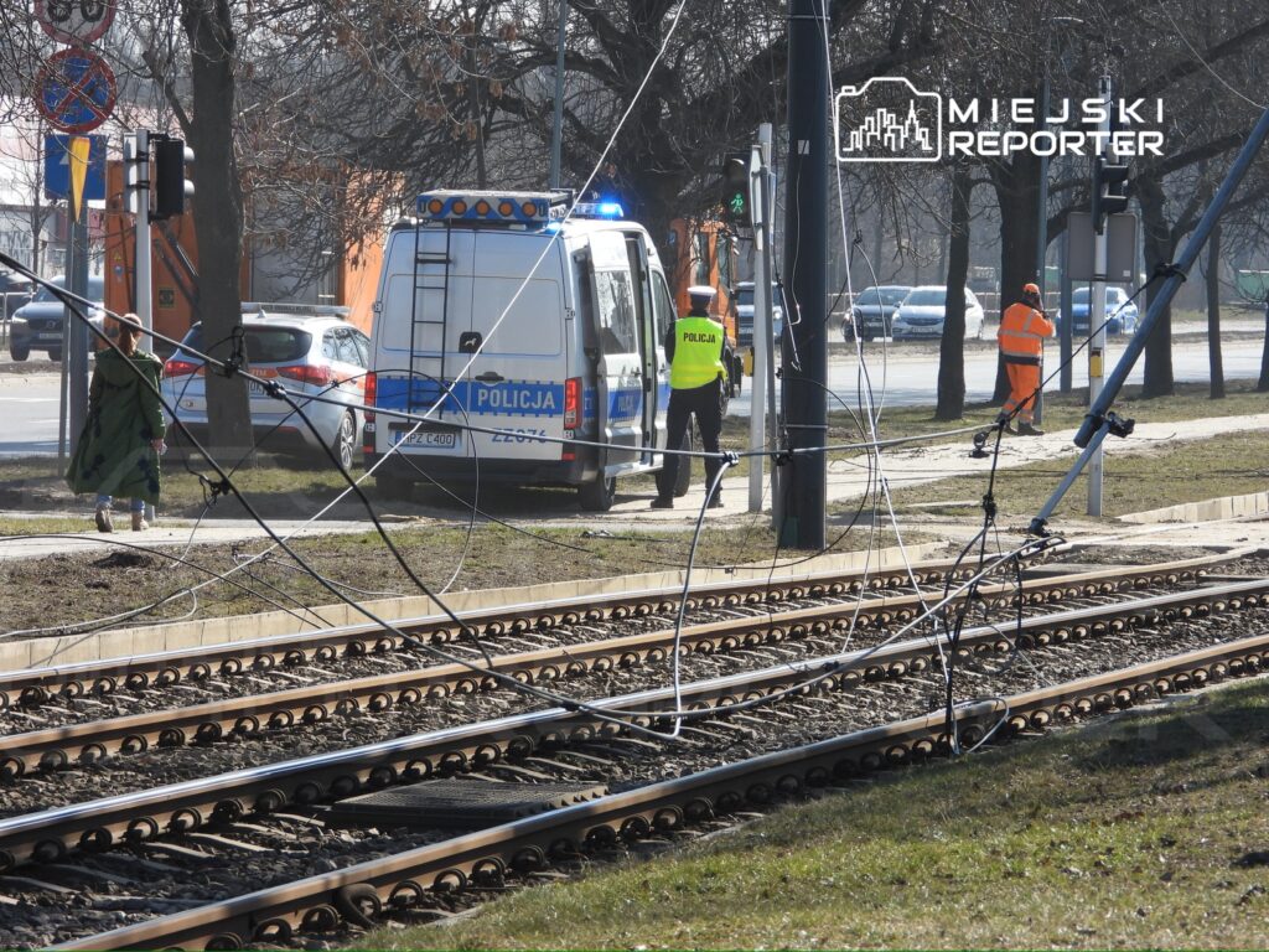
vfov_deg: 5.4
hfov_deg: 7.2
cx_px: 634
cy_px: 476
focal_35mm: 275
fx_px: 10081
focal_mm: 49.5
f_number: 4.5
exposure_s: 1/400
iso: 100
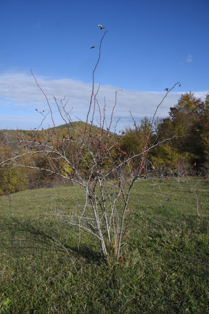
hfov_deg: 42.3
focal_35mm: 31
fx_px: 270
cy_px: 157
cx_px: 104
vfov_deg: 60.3
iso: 500
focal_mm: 31
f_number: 25
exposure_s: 1/125
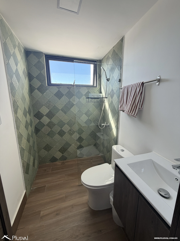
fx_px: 97
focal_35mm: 14
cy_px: 120
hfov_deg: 85.7
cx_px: 90
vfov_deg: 102.1
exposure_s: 1/121
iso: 160
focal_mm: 2.22
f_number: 2.2
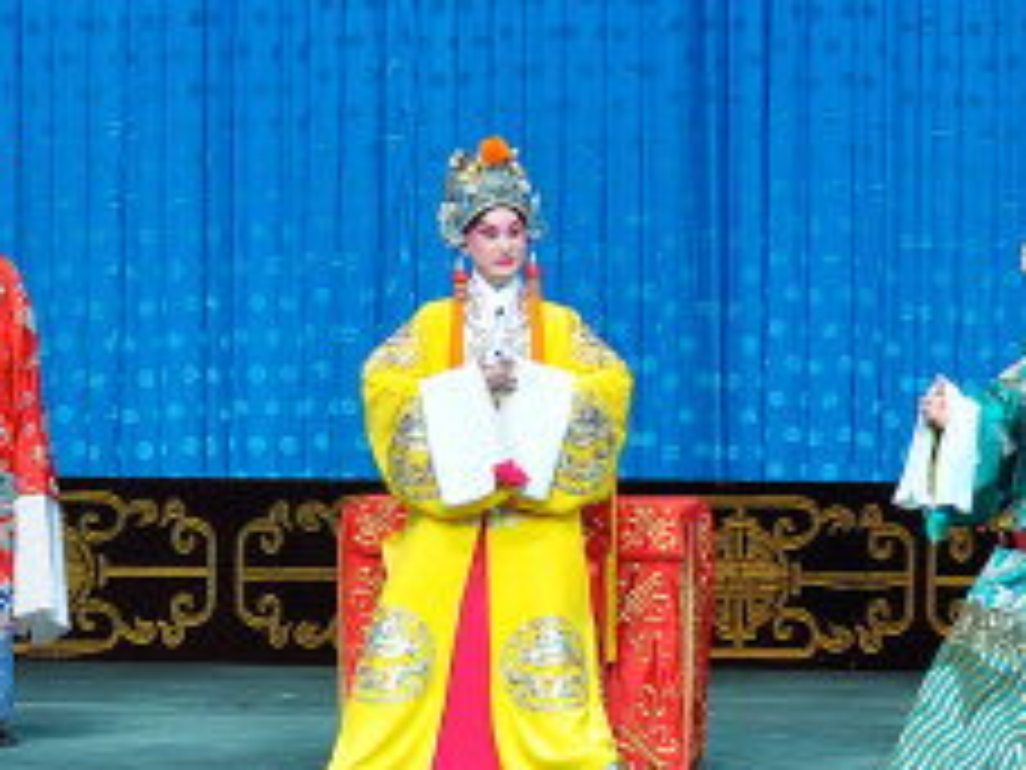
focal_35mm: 326
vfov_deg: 4.5
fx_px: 9676
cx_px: 576
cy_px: -50
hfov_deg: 6.1
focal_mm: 75
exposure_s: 1/160
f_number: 5
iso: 400
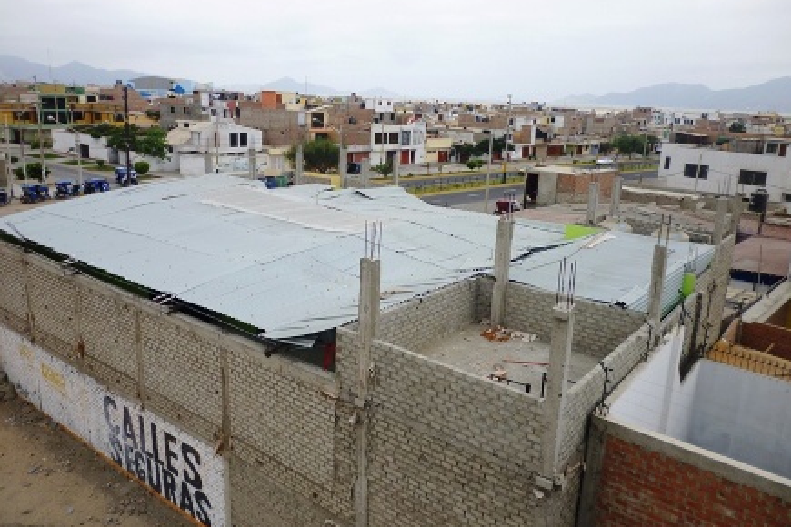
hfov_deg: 61.9
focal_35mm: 30
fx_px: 659
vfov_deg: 43.6
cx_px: 393
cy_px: 278
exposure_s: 1/80
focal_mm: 5
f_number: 9
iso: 100
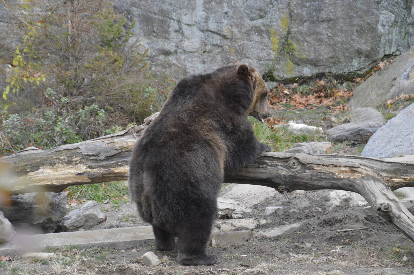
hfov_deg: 13.7
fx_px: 1724
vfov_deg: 9.1
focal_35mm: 150
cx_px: 207
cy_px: 138
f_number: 5.6
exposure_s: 1/500
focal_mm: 100
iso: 2800
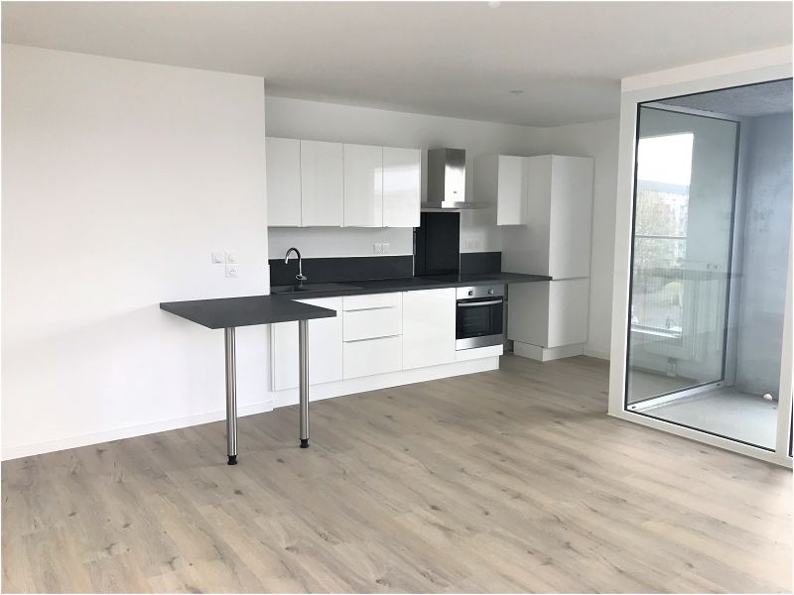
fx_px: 642
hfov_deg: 63.4
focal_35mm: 28
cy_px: 298
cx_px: 397
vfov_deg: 49.7
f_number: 1.8
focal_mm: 3.99
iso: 40
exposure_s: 1/100
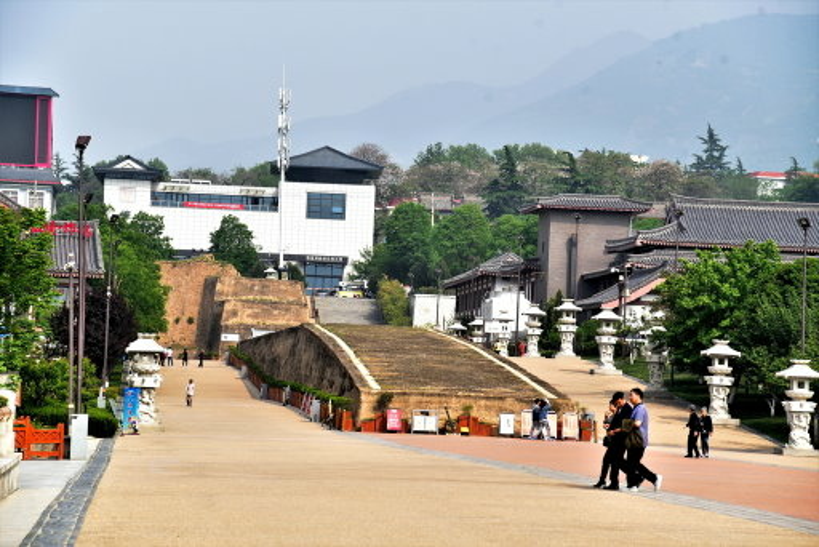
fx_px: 2731
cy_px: 274
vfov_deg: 11.4
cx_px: 410
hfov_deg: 17.1
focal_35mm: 120
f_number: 6.3
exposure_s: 1/160
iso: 100
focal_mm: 120
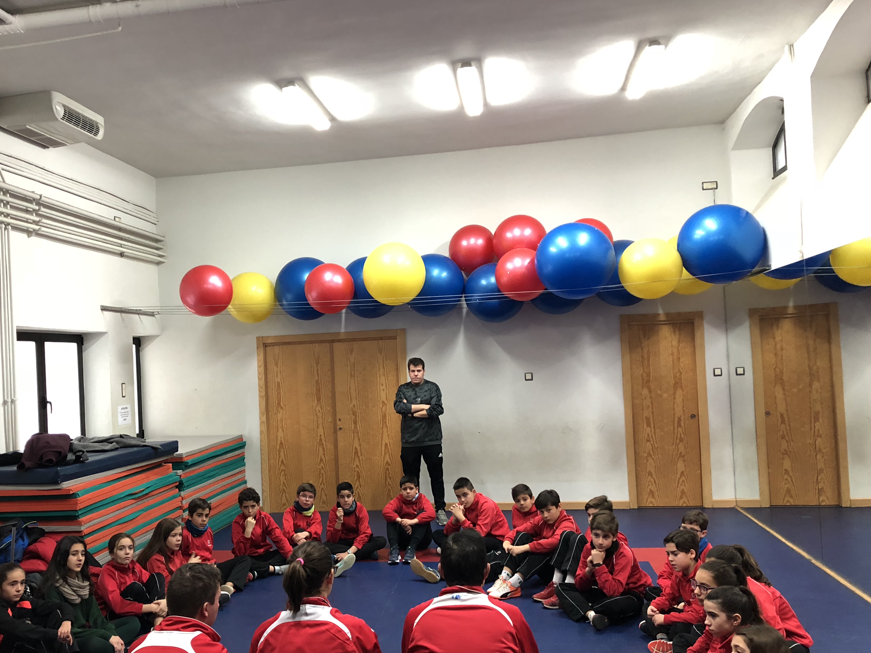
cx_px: 353
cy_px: 359
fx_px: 856
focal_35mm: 34
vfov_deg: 41.7
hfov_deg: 53.6
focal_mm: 3.99
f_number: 1.8
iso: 100
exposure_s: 1/17
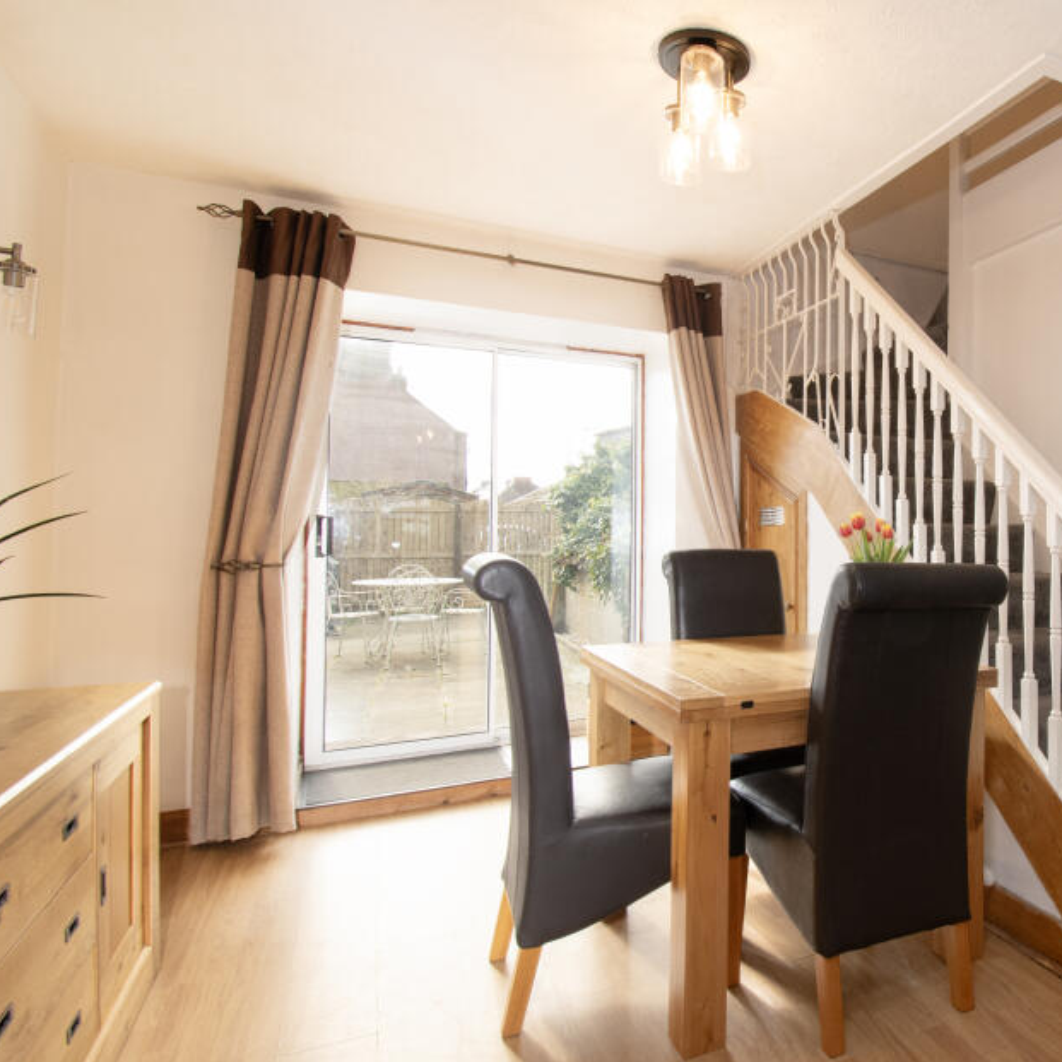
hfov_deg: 66.5
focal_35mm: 21
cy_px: 568
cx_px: 826
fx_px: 729
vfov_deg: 72.1
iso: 320
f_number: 9
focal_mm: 10
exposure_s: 1/20
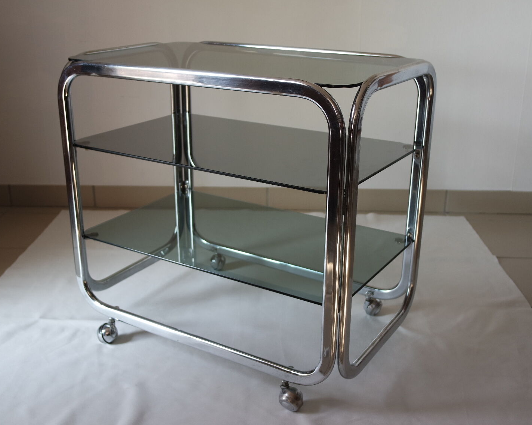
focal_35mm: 41
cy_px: 211
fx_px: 646
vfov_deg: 36.5
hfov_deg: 44.8
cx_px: 246
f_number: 4
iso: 200
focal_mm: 24
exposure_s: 1/50
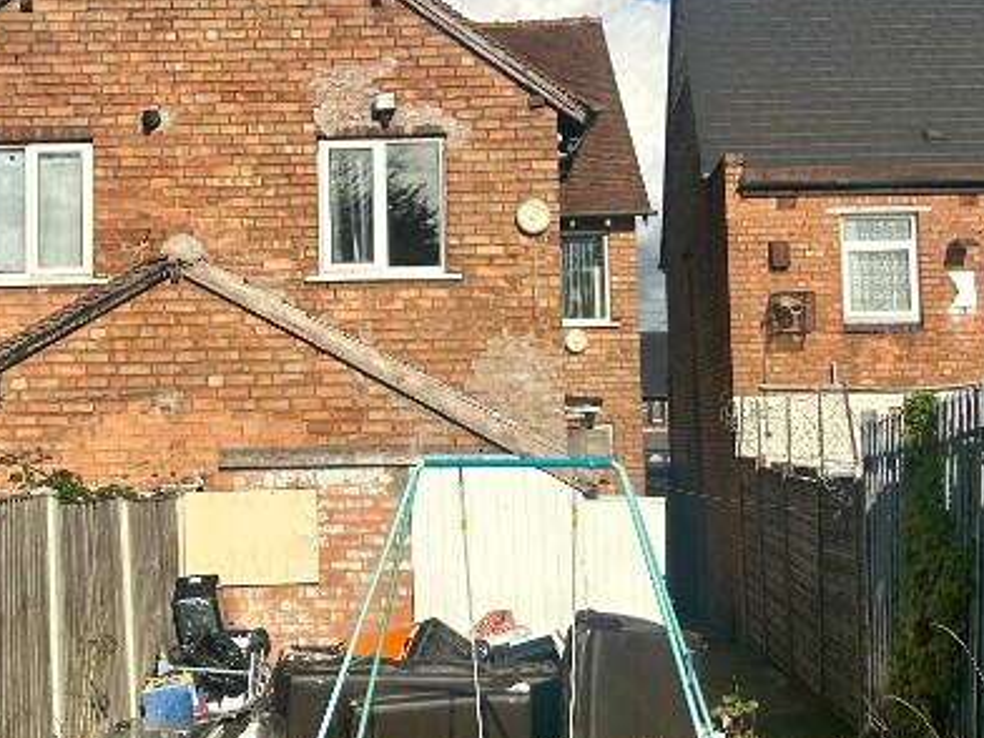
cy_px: 294
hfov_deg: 28.5
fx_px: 1933
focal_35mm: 68
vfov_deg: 21.6
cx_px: 369
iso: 50
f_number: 1.5
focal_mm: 5.7
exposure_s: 1/6993
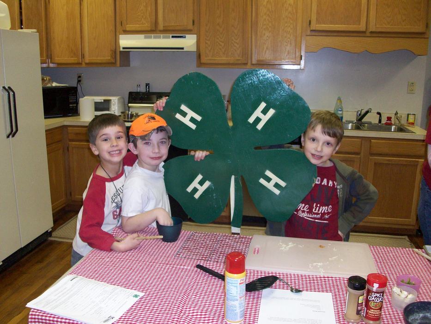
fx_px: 423
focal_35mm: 34
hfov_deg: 54.0
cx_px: 216
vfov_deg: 41.8
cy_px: 162
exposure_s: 1/60
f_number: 2.8
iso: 160
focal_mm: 5.7
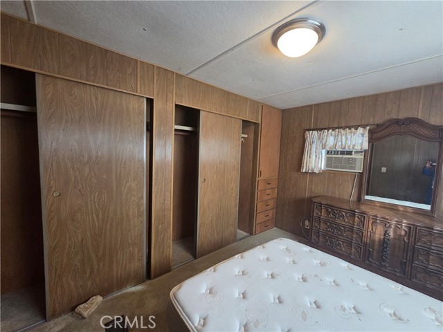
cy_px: 166
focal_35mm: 13
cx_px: 222
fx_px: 166
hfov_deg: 106.2
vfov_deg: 89.9
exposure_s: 1/60
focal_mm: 2.2
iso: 400
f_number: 2.2
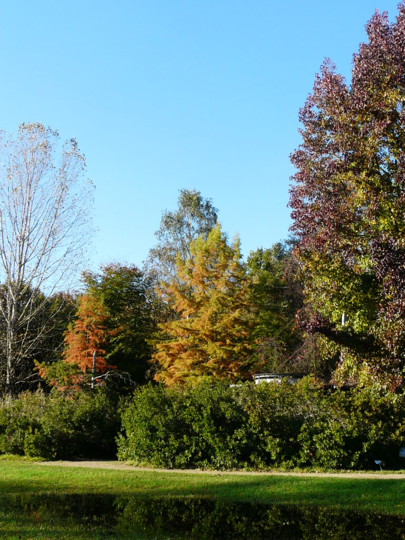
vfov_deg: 45.8
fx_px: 640
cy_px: 270
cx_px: 202
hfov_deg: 35.1
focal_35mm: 41
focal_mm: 5.2
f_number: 4.5
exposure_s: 1/200
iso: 100
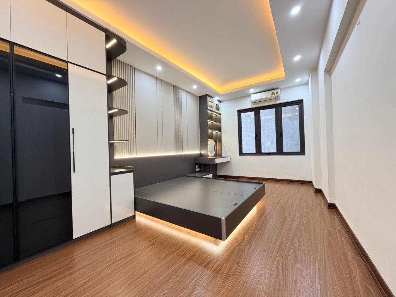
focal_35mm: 14
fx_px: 160
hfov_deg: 102.1
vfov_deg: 85.7
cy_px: 148
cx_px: 198
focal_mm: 2.22
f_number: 2.2
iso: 250
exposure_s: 1/50
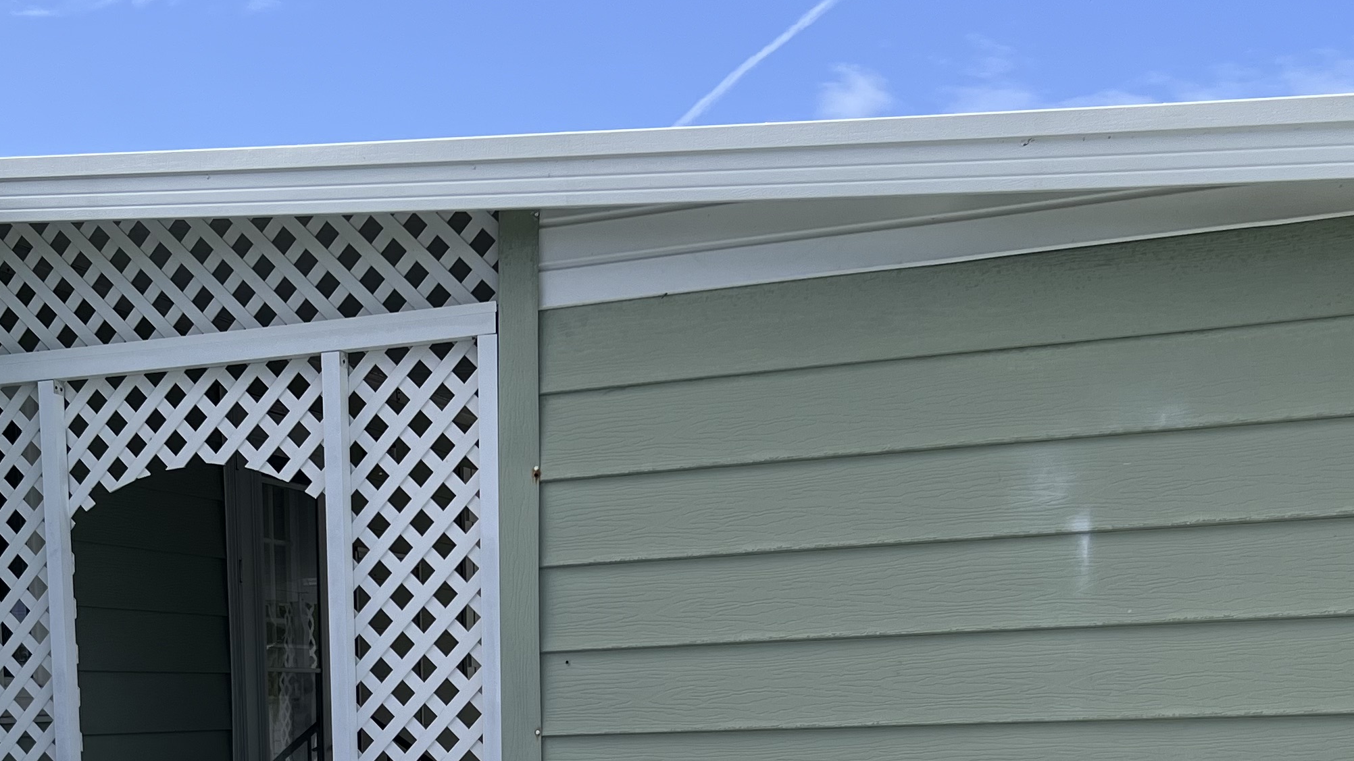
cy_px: 906
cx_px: 362
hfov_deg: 35.9
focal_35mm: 57
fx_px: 2046
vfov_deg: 19.8
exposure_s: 1/4444
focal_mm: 5.7
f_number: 1.5
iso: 50
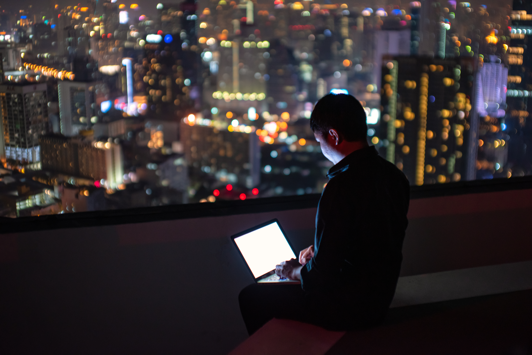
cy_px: 178
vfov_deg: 27.0
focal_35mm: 50
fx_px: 739
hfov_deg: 39.6
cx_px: 266
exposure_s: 1/20
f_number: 2
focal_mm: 50
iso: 800
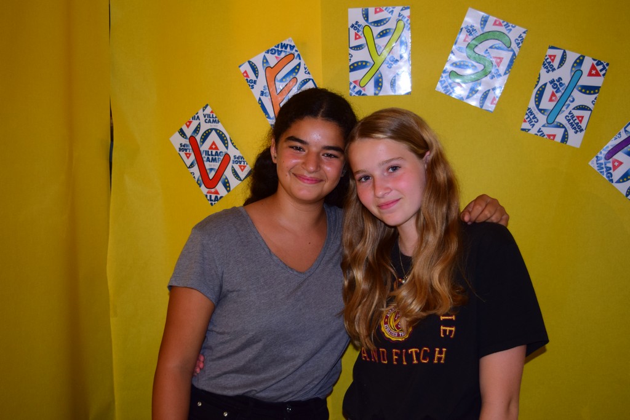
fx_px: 814
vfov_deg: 29.0
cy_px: 210
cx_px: 315
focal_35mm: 46
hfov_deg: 42.3
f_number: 4.2
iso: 800
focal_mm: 31
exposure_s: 1/200
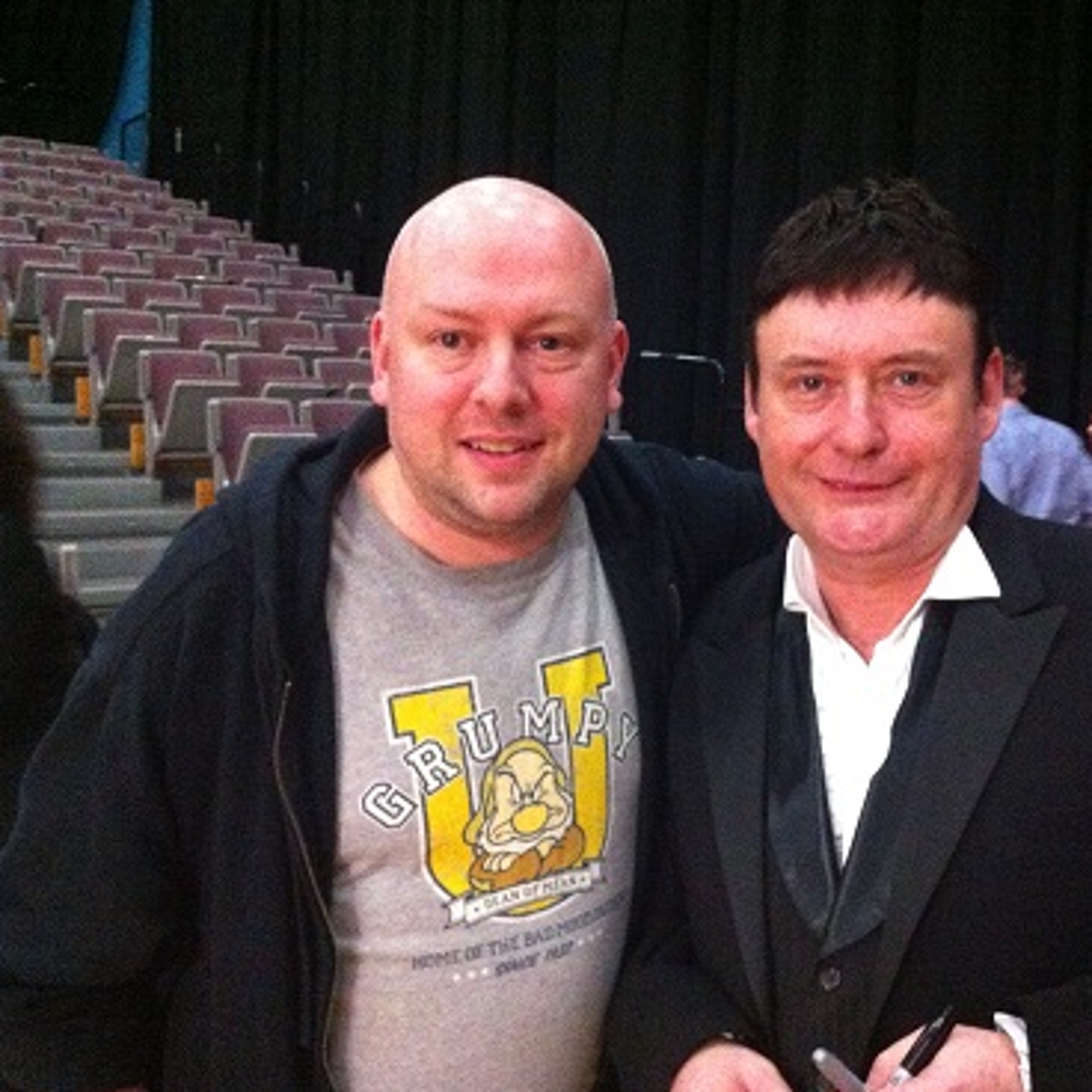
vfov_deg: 40.0
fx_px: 1499
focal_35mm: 42
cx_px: 694
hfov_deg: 39.7
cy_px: 545
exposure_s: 1/15
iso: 1000
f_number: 2.8
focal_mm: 3.85
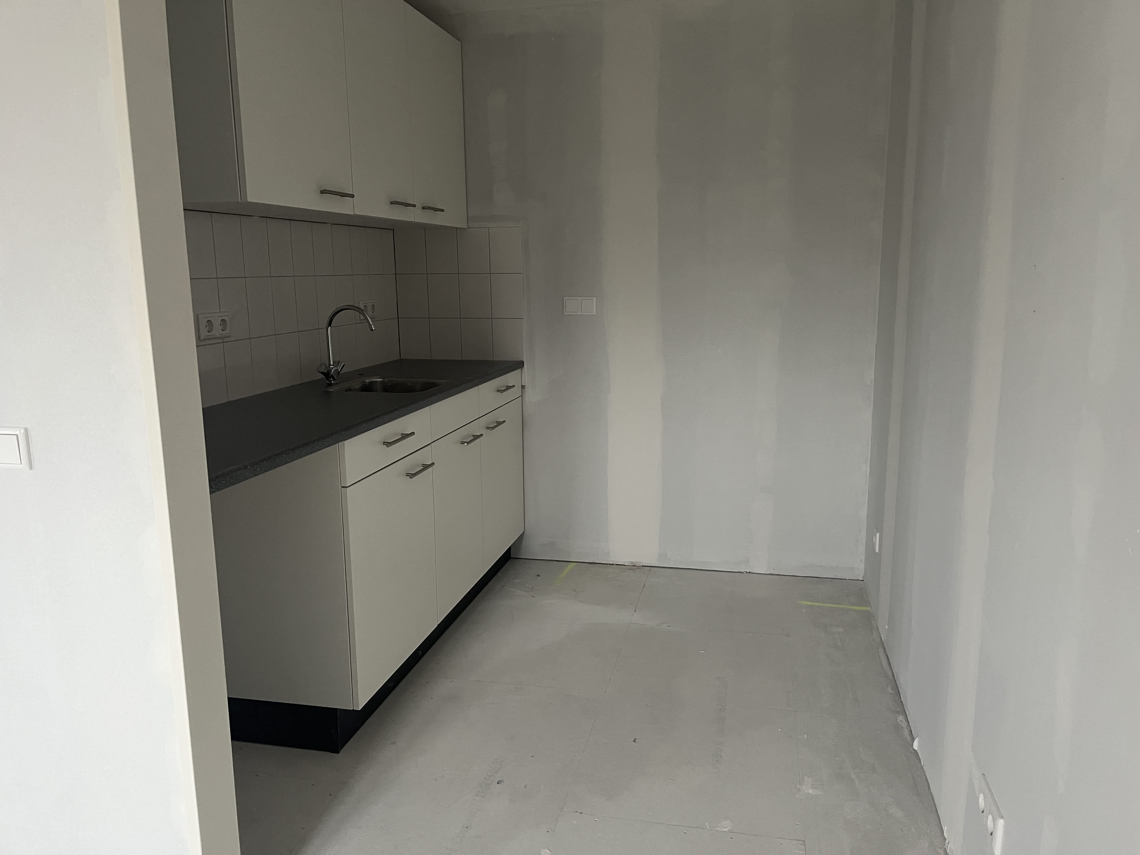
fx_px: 856
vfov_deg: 53.1
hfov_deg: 67.3
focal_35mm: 26
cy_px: 428
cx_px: 570
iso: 320
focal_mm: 5.1
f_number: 1.6
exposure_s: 1/60
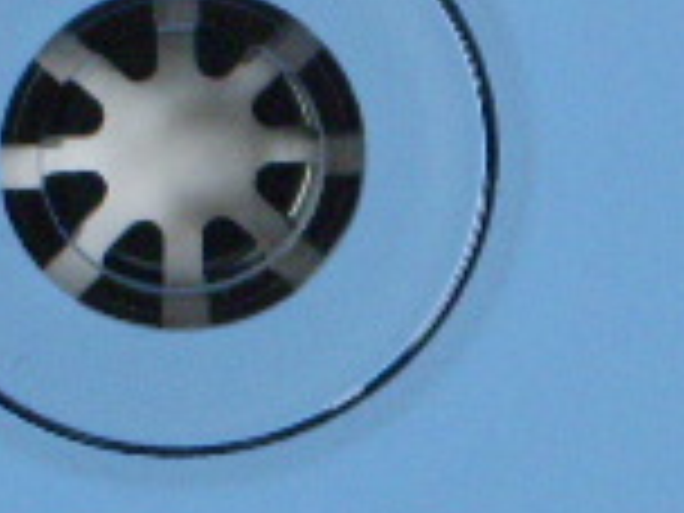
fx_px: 8931
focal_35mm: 452
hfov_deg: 4.4
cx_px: 338
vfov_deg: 3.3
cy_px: 284
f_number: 4.8
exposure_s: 1/30
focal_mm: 17.4
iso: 320
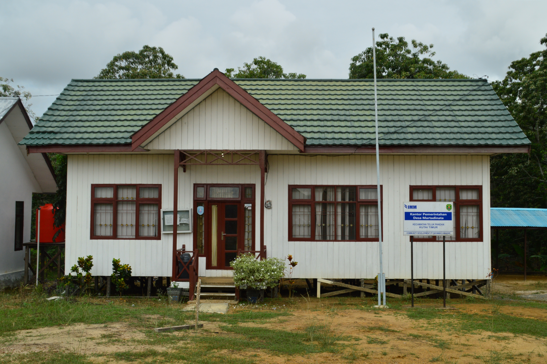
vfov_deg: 35.4
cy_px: 182
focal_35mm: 38
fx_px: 569
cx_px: 274
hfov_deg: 51.3
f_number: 13
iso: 200
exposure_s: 1/250
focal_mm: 25
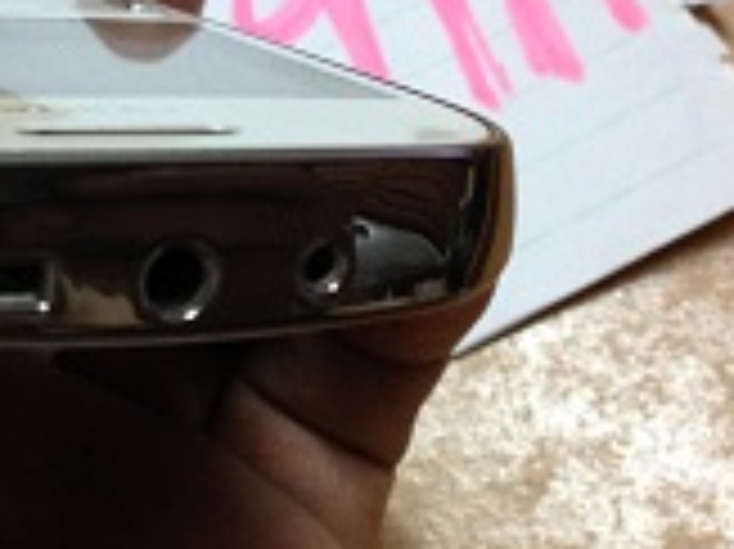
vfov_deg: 18.2
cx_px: 54
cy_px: 225
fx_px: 1716
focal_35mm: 81
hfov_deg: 23.4
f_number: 2.4
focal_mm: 4.13
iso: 160
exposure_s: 1/20
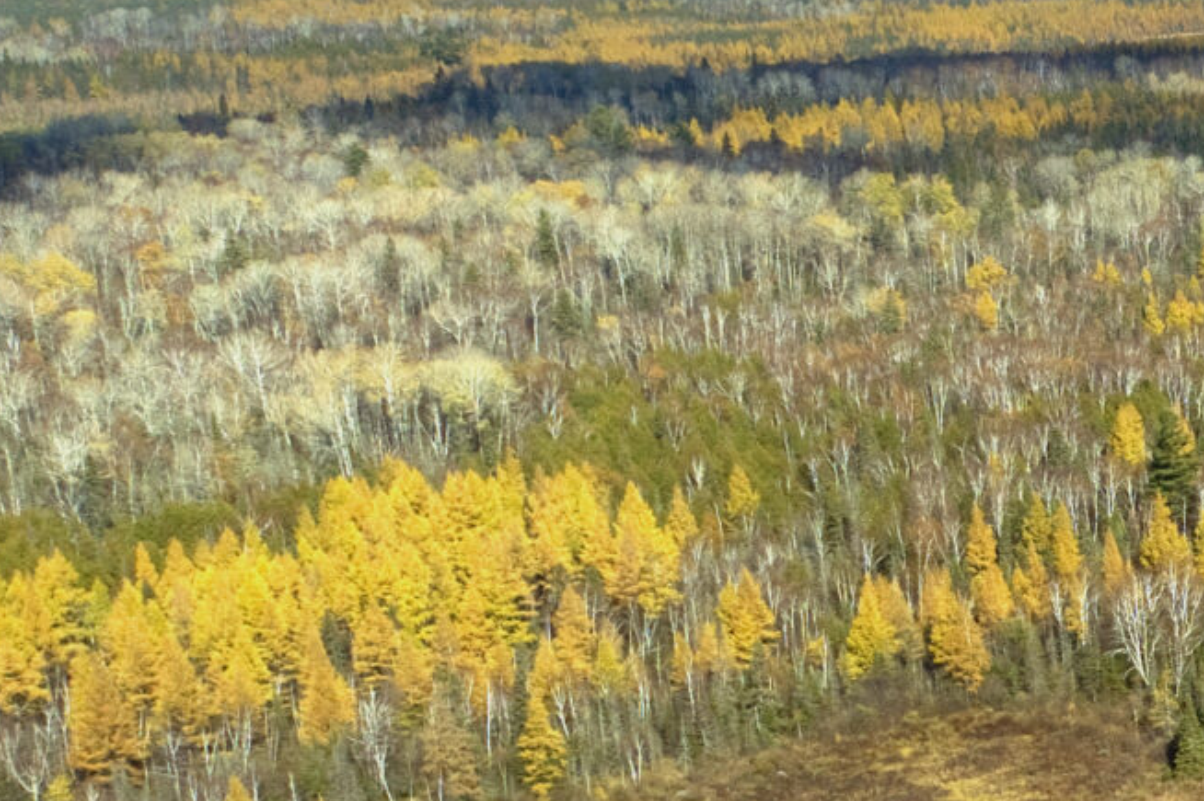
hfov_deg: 17.2
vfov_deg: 14.4
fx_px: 3141
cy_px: 754
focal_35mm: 94
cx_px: 2259
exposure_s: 1/400
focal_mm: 8.8
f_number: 4
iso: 100
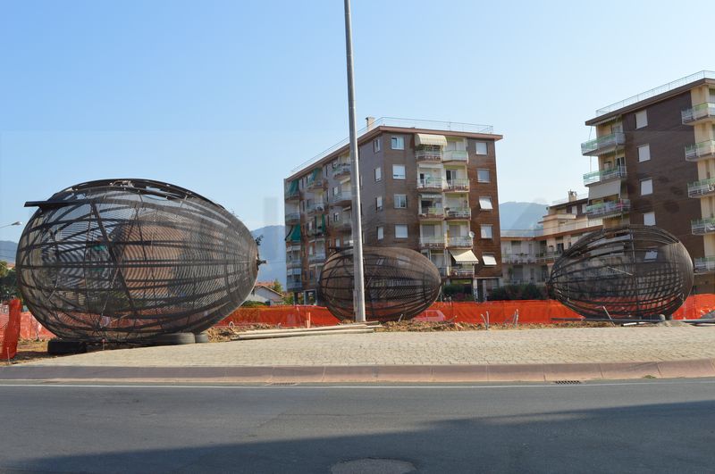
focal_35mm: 39
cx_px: 358
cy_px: 237
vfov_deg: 34.1
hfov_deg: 49.6
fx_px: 773
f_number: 10
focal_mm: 26
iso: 100
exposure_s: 1/200
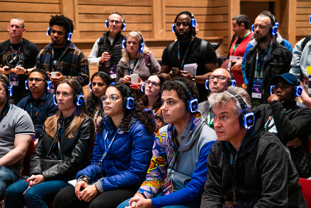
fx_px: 605
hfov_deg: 28.8
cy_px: 104
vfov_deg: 19.5
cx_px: 156
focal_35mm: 70
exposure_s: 1/100
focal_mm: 70
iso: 3200
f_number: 5.6
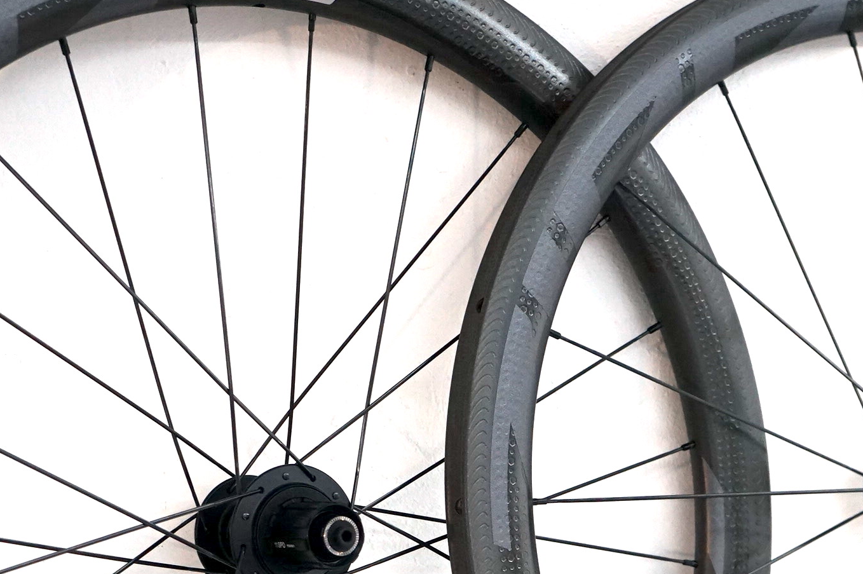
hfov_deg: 21.9
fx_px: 2227
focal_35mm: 93
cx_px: 505
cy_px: 527
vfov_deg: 14.5
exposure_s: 1/160
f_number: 4.5
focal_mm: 42
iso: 1600
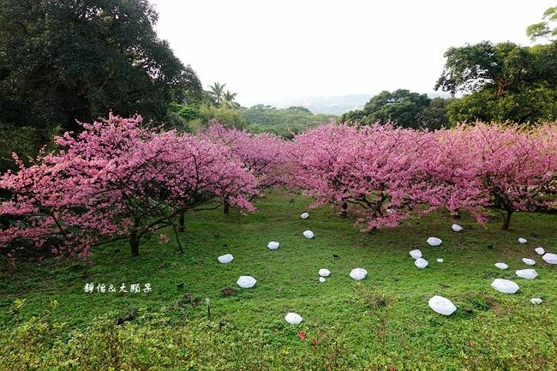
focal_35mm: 24
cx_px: 278
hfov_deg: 73.8
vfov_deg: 53.1
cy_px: 186
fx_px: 371
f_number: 3.2
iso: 125
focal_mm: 9
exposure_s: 1/200
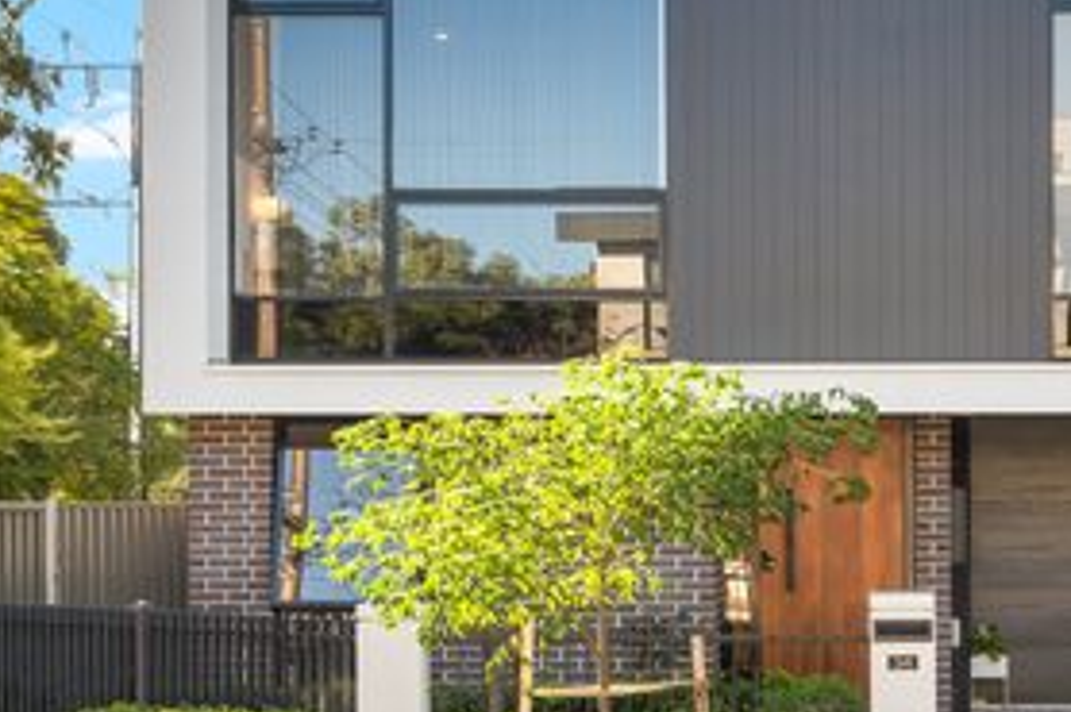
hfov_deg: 39.9
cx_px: 705
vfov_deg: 27.4
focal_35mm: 49
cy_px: 283
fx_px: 1457
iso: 1250
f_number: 10
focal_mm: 29
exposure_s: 1/200
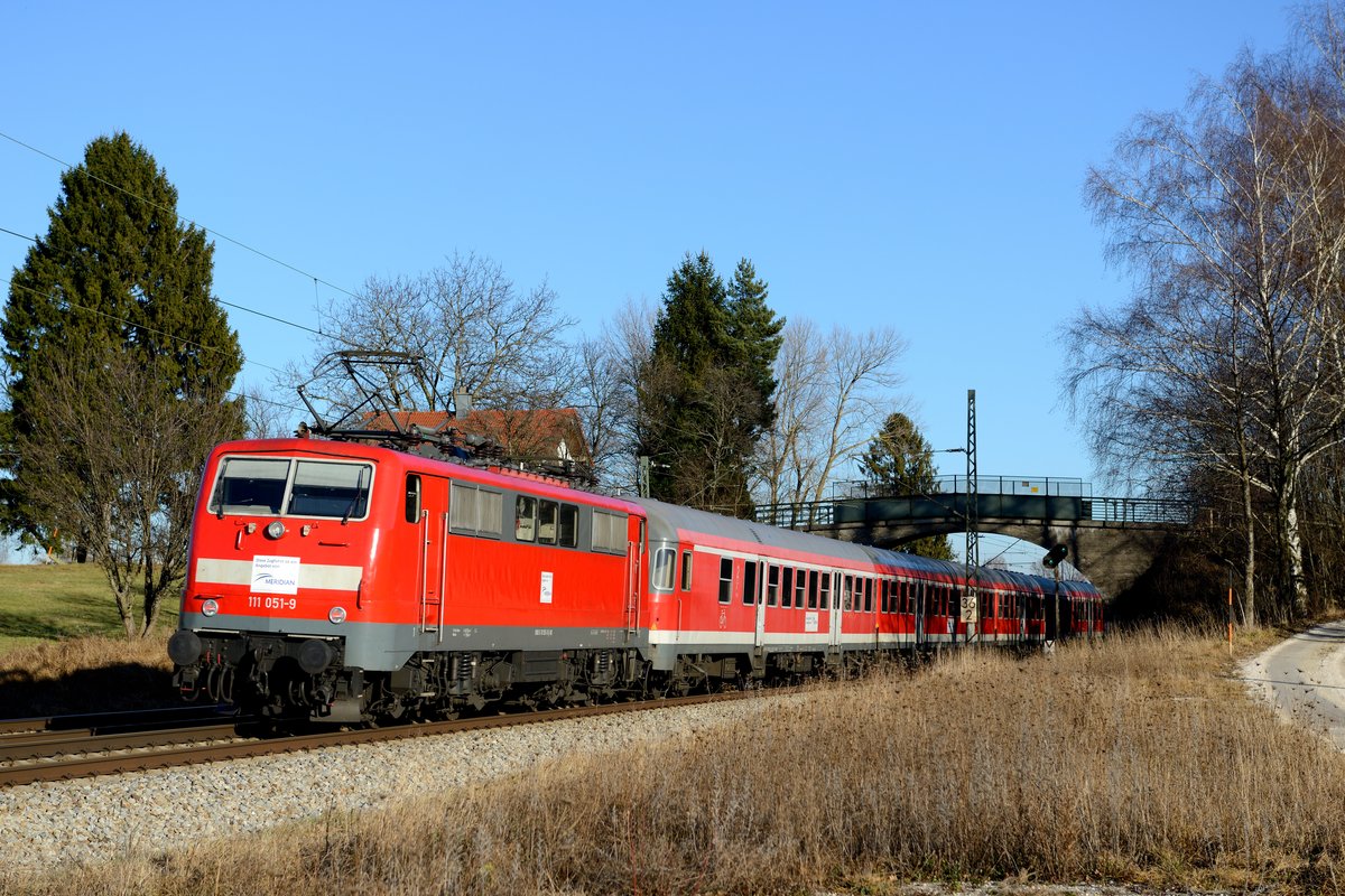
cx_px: 672
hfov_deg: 28.8
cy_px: 448
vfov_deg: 19.5
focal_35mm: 70
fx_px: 2615
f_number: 5.6
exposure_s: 1/1600
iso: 200
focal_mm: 70
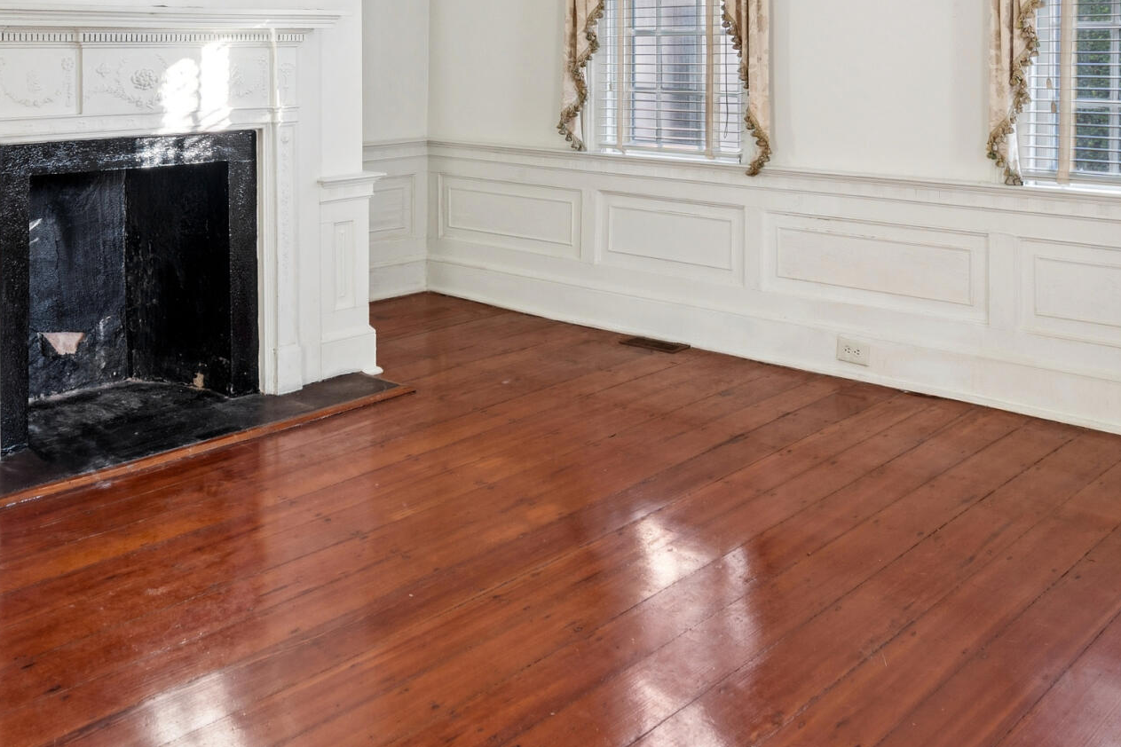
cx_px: 420
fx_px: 1183
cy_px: 63
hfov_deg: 50.2
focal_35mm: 38
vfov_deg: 33.1
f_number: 8
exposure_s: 1/5
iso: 400
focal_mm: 16
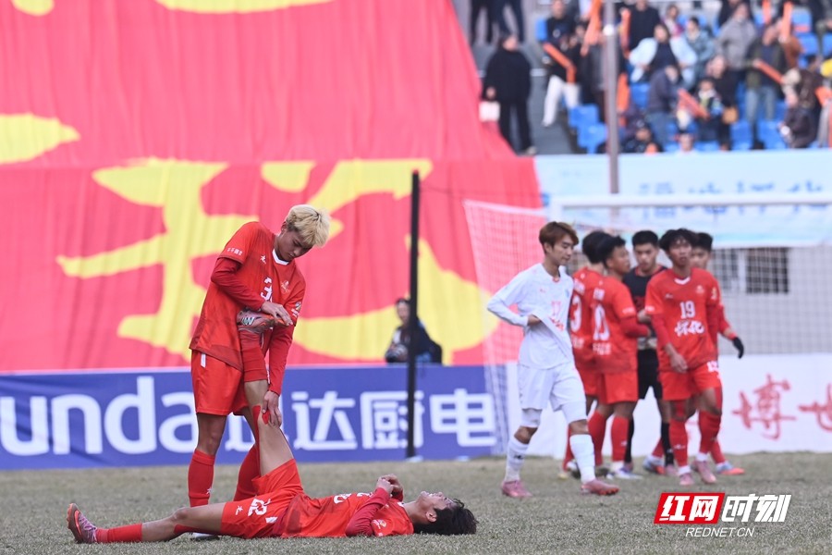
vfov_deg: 2.8
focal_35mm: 495
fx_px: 11439
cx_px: 416
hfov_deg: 4.2
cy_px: 278
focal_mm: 330
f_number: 5.6
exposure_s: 1/500
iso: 1250
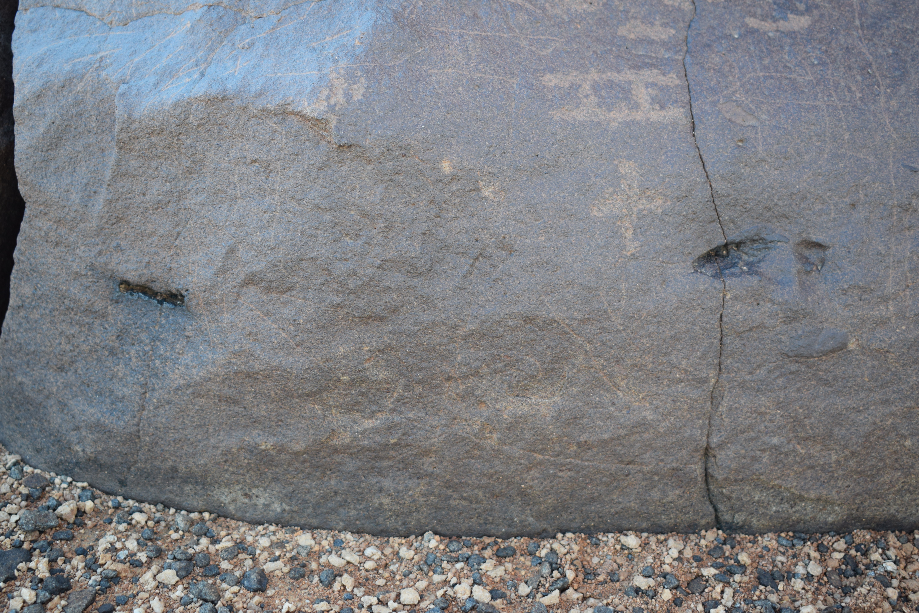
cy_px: 306
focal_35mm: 51
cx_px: 460
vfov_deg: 26.5
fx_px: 1302
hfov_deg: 38.9
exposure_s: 1/125
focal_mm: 34
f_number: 5.6
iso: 400
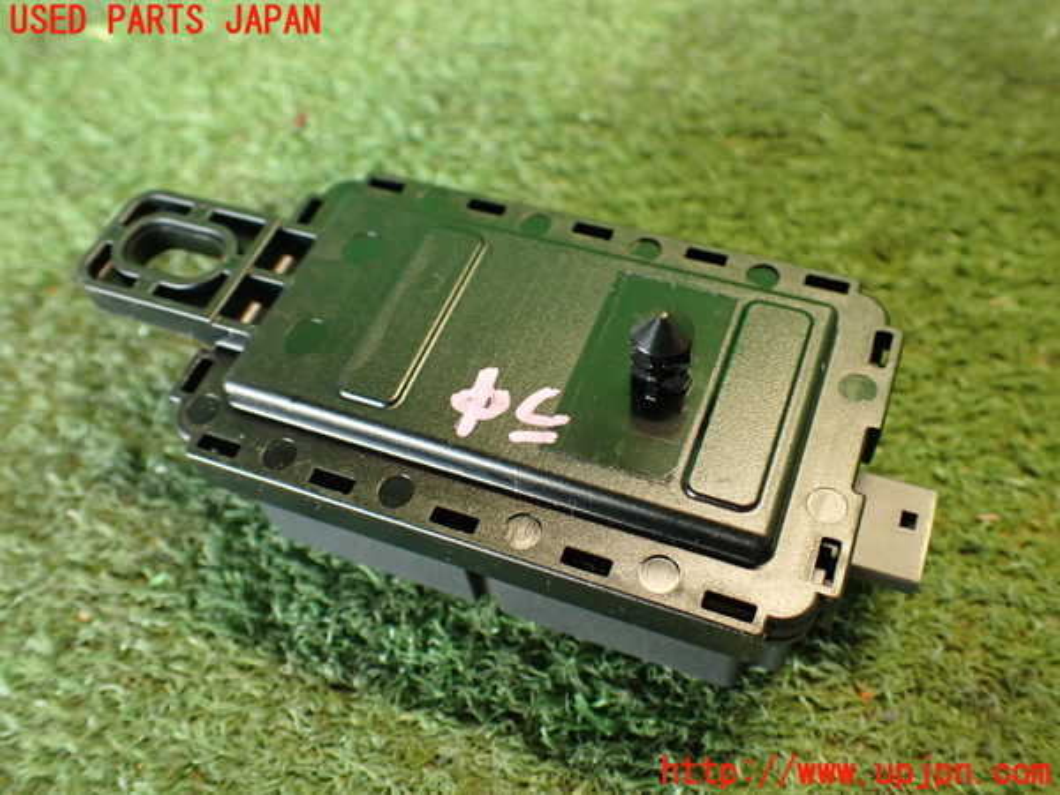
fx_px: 980
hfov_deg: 56.8
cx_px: 530
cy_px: 398
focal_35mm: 32
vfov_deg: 44.2
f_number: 2.4
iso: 500
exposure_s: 1/30
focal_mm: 5.79
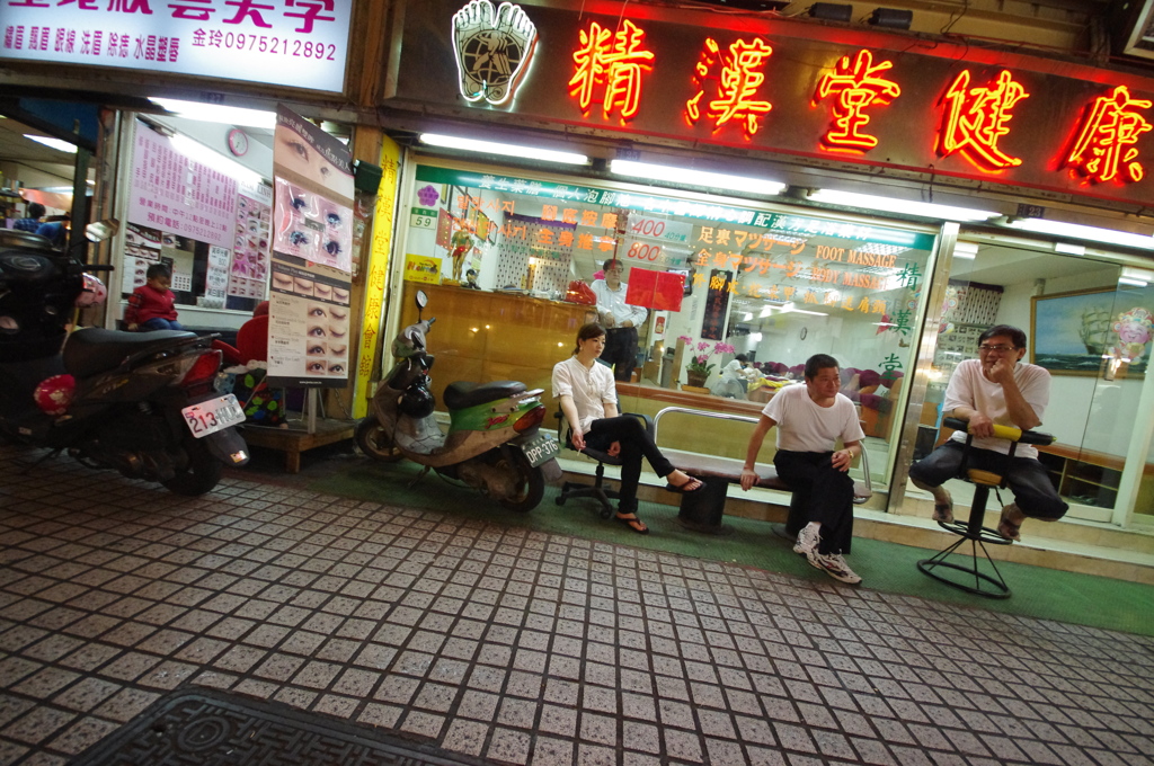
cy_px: 383
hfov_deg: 100.5
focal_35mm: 15
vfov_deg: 77.2
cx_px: 577
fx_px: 480
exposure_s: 1/125
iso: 3200
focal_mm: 10
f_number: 4
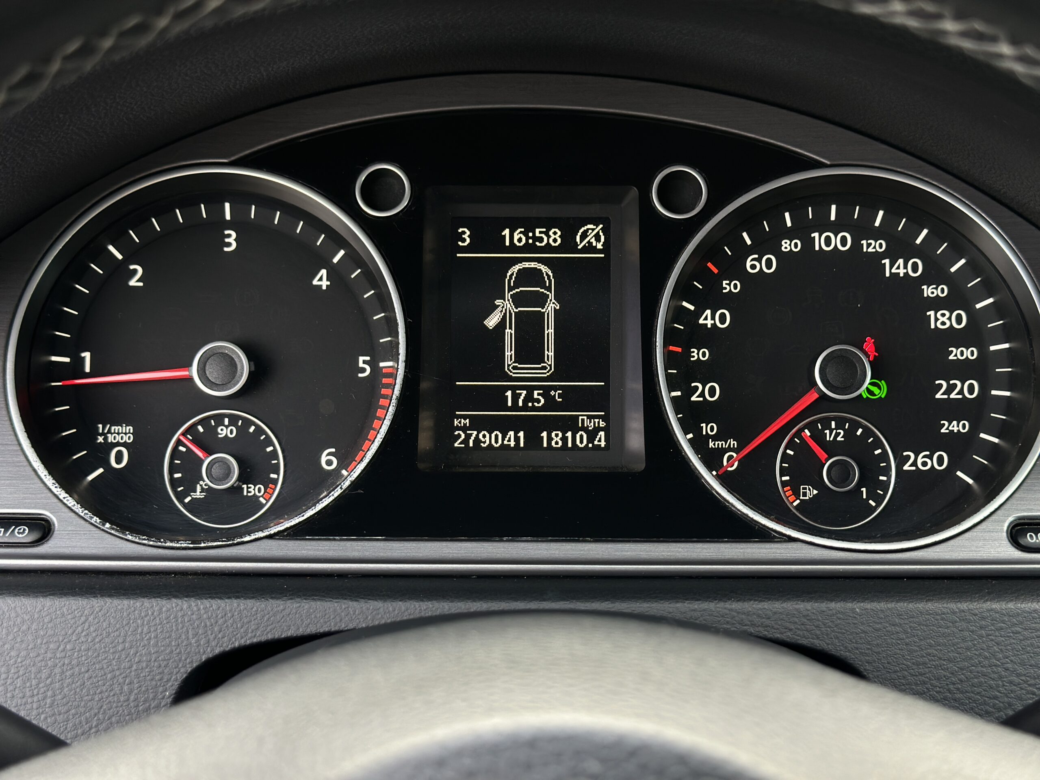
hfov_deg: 39.7
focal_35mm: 48
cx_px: 520
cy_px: 390
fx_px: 1442
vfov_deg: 30.3
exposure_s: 1/75
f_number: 1.78
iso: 100
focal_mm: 6.86
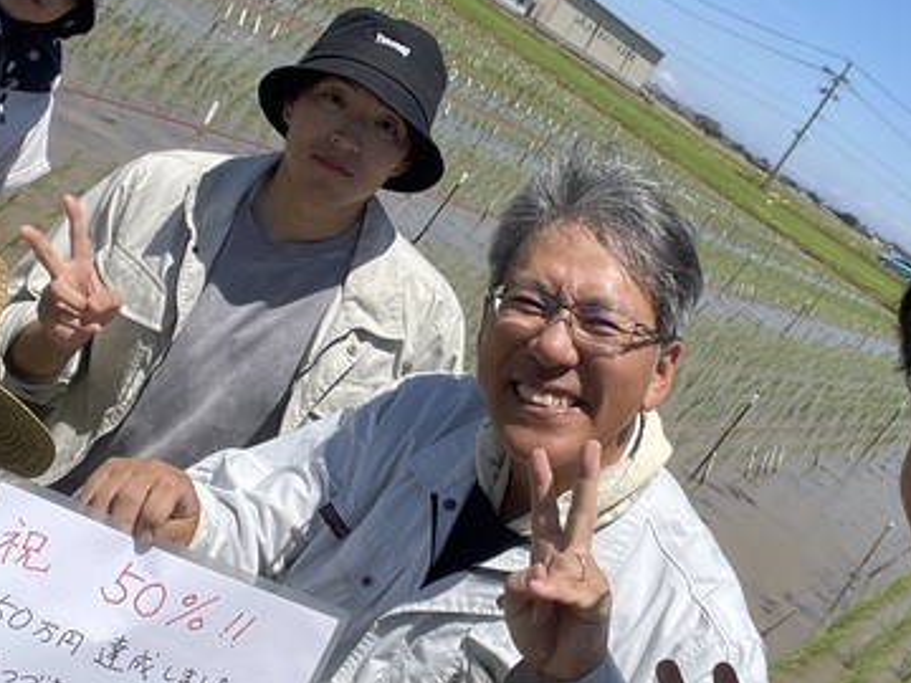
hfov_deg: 40.4
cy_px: 212
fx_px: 1237
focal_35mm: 47
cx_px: 435
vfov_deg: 30.6
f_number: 2.2
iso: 25
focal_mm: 2.71
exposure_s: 1/1080
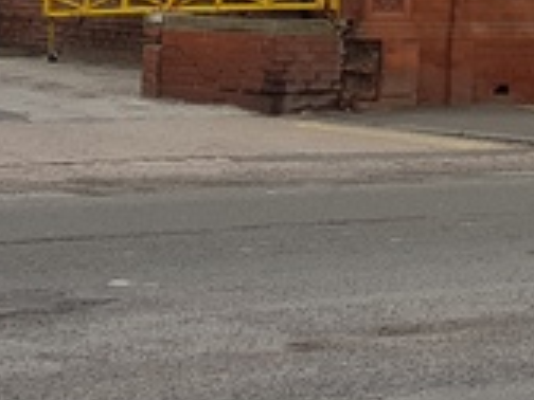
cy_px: -283
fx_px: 1527
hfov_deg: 18.9
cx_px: 620
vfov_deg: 13.6
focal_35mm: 99
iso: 40
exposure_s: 1/832
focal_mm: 4.2
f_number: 1.7
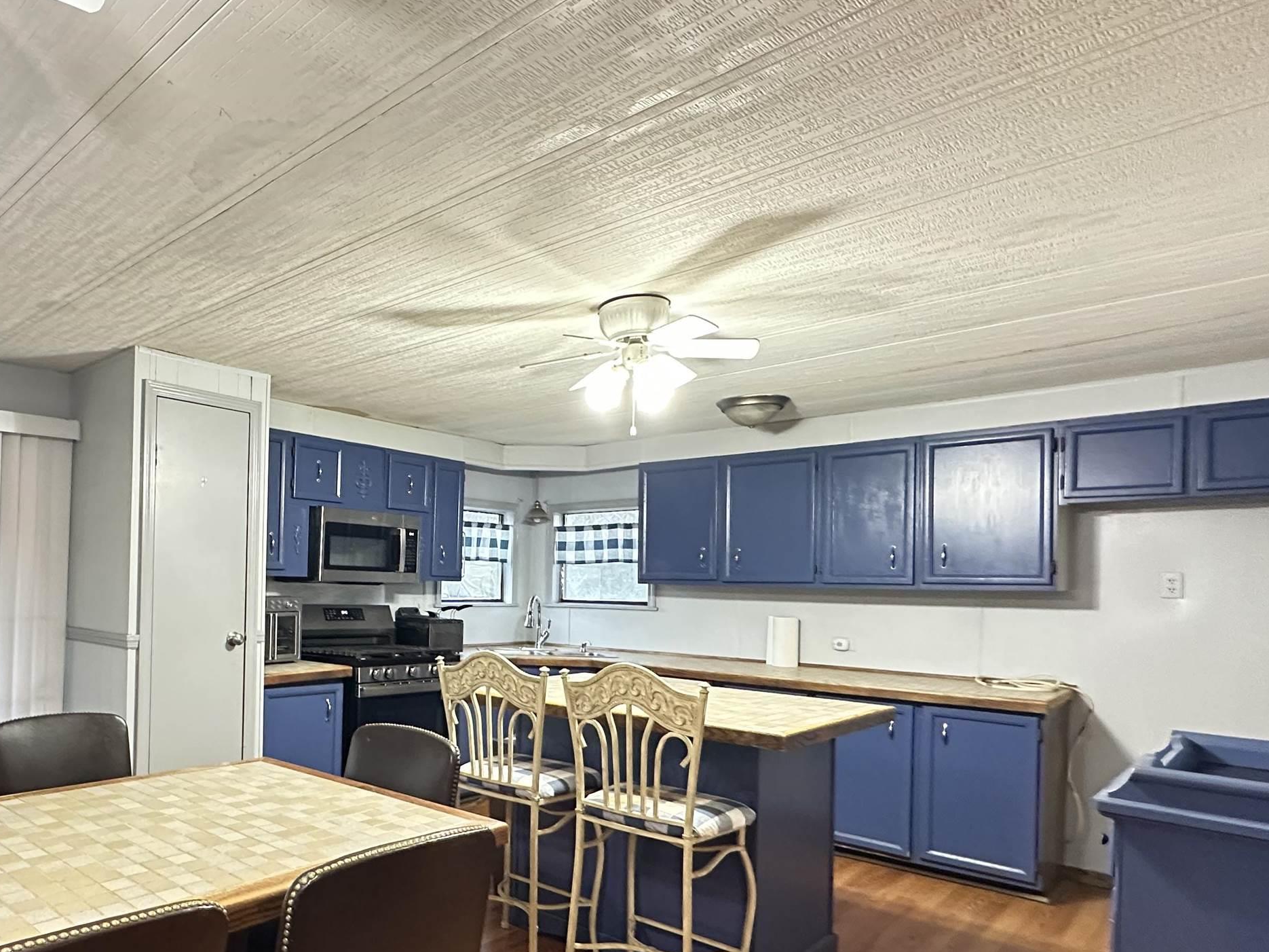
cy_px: 574
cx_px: 372
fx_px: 843
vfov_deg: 58.4
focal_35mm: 23
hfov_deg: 70.6
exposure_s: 1/60
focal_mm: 2.22
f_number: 2.2
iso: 800
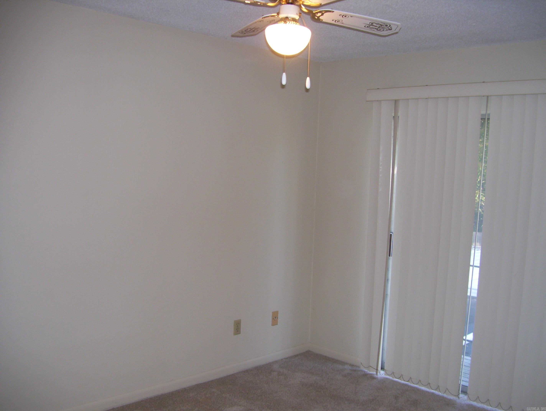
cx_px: 273
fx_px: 569
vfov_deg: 39.7
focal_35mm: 36
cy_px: 206
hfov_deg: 51.3
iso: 80
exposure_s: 1/60
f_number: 2.7
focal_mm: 6
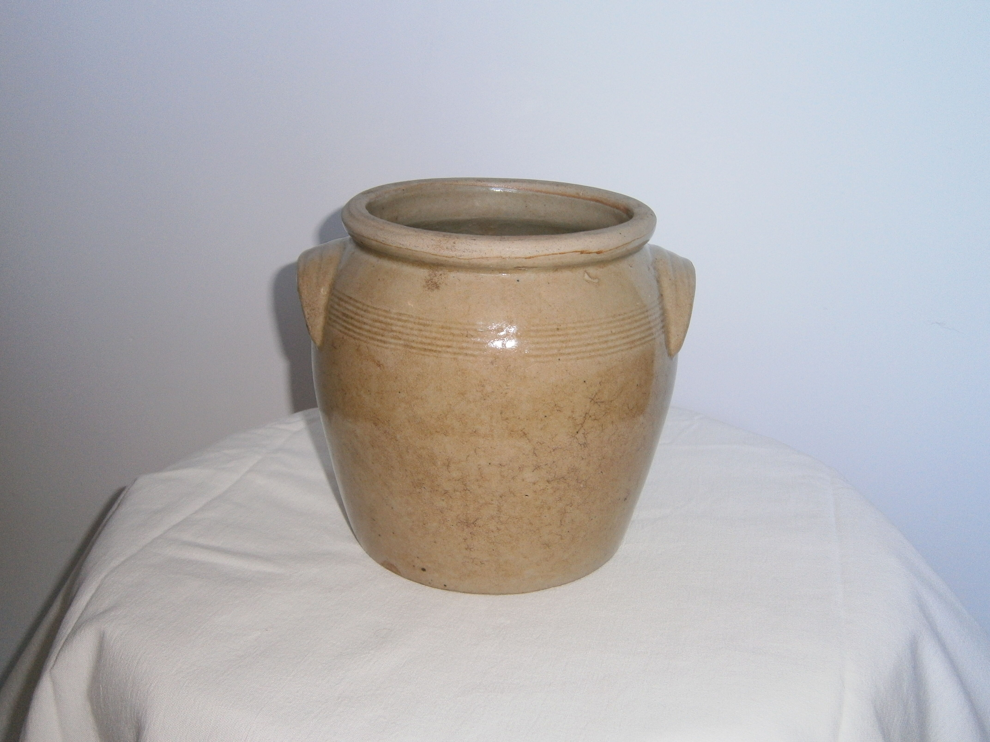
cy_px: 371
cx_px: 495
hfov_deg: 51.4
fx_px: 1030
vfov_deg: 39.7
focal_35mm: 36
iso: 125
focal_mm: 6.4
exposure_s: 1/40
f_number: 3.1
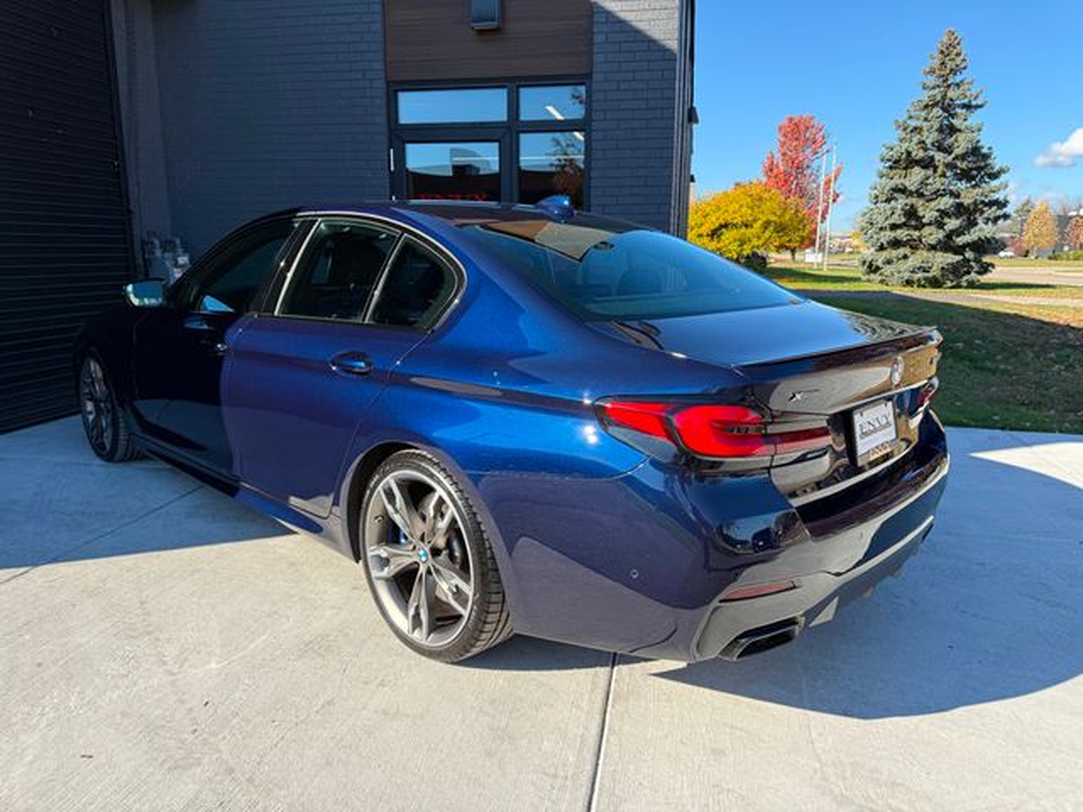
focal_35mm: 24
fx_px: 751
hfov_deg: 71.6
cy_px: 406
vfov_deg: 56.8
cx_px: 542
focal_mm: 6.76
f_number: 1.78
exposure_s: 1/1770
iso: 80
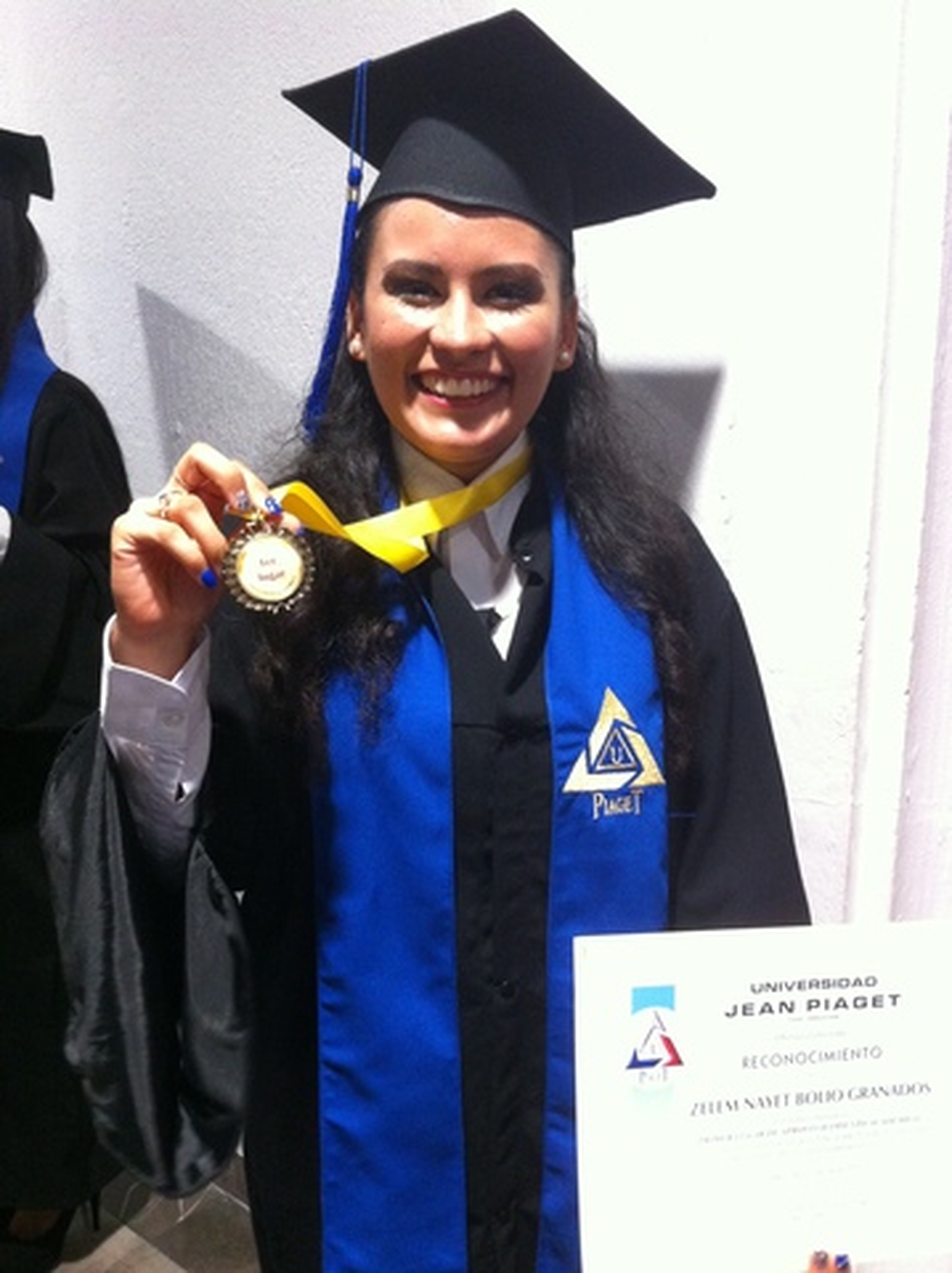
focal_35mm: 35
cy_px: 636
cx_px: 476
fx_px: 1286
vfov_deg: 52.7
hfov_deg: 40.6
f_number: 2.8
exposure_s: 1/15
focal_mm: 3.85
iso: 320
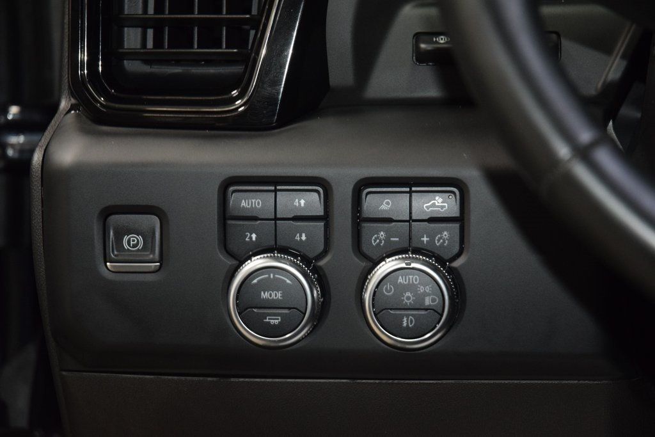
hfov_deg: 19.5
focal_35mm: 105
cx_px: 328
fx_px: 1911
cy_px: 218
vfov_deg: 13.0
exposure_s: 1/50
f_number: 4.5
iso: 2000
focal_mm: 70
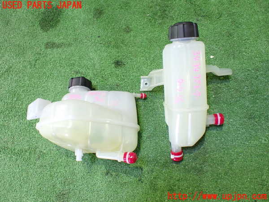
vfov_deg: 46.8
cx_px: 134
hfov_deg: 60.0
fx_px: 233
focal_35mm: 30
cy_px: 101
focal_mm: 5.4
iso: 800
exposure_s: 1/60
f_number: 2.3
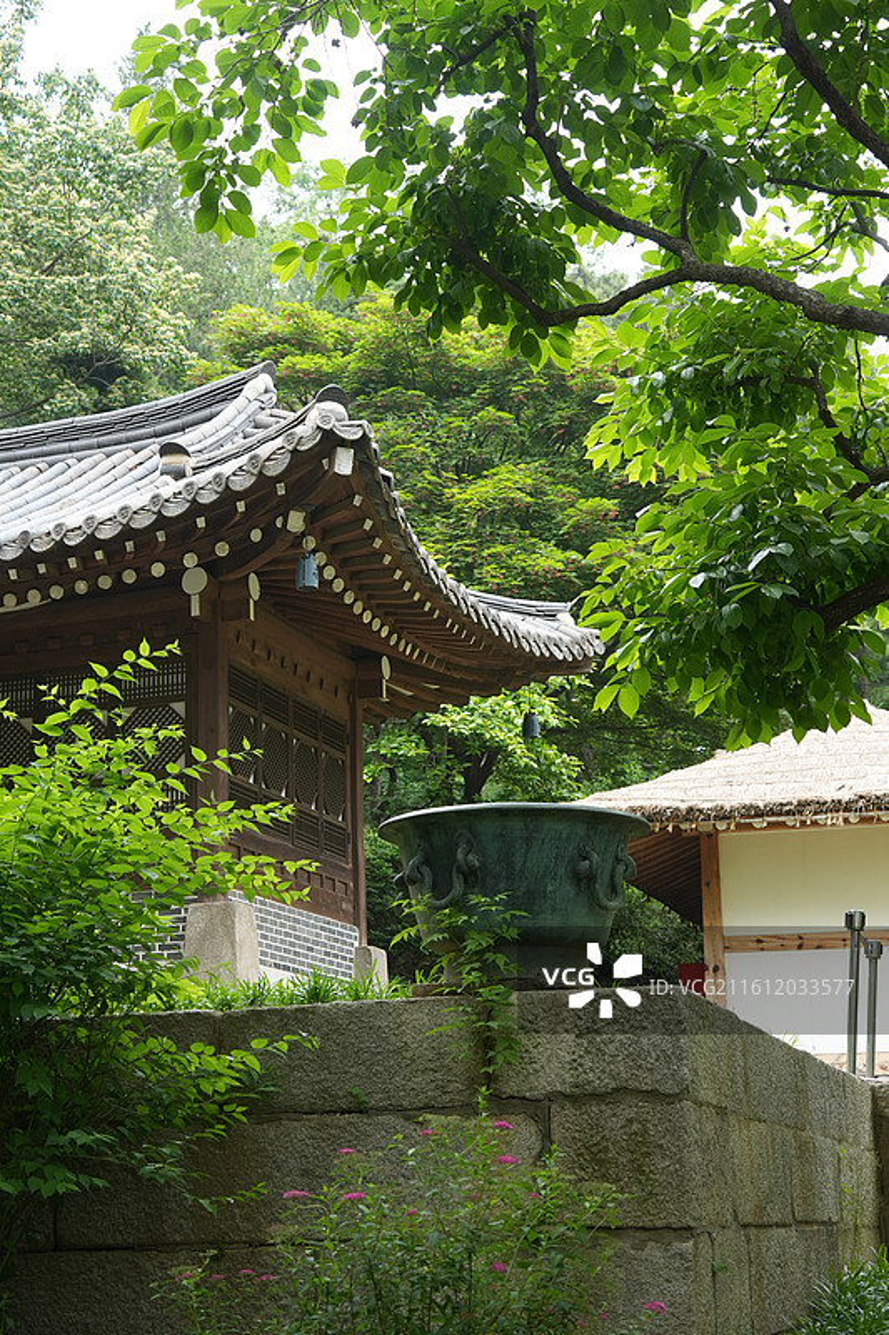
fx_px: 2038
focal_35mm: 55
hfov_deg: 24.6
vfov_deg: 36.3
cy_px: 668
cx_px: 444
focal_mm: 37
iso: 320
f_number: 4
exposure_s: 1/160
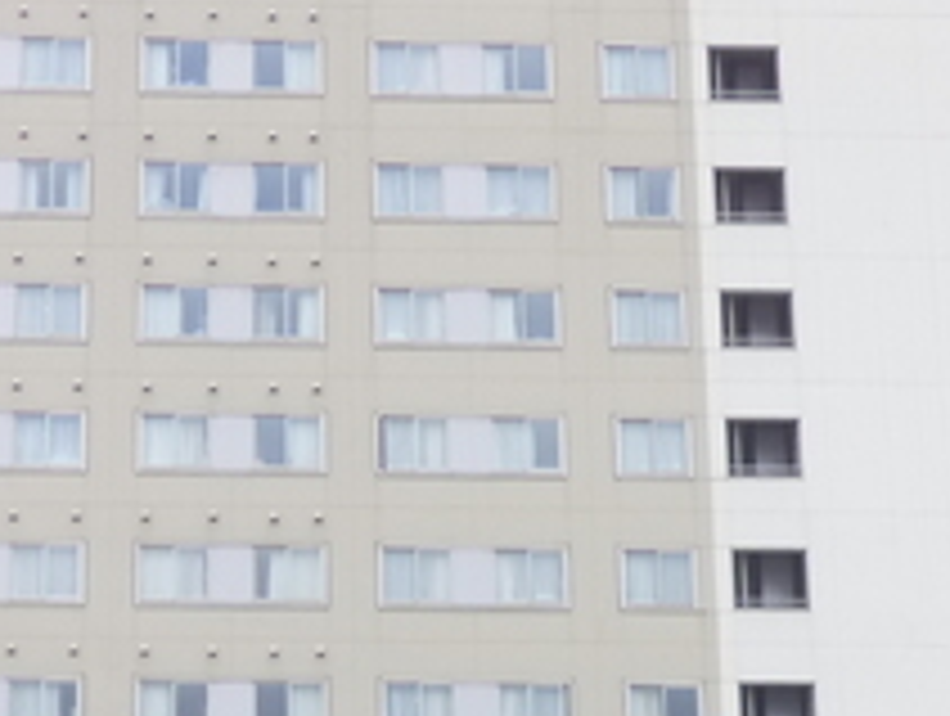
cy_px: 743
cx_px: 225
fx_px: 3161
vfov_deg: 12.7
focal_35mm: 115
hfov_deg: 17.0
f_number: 3.5
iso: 160
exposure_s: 1/320
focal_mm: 6.8
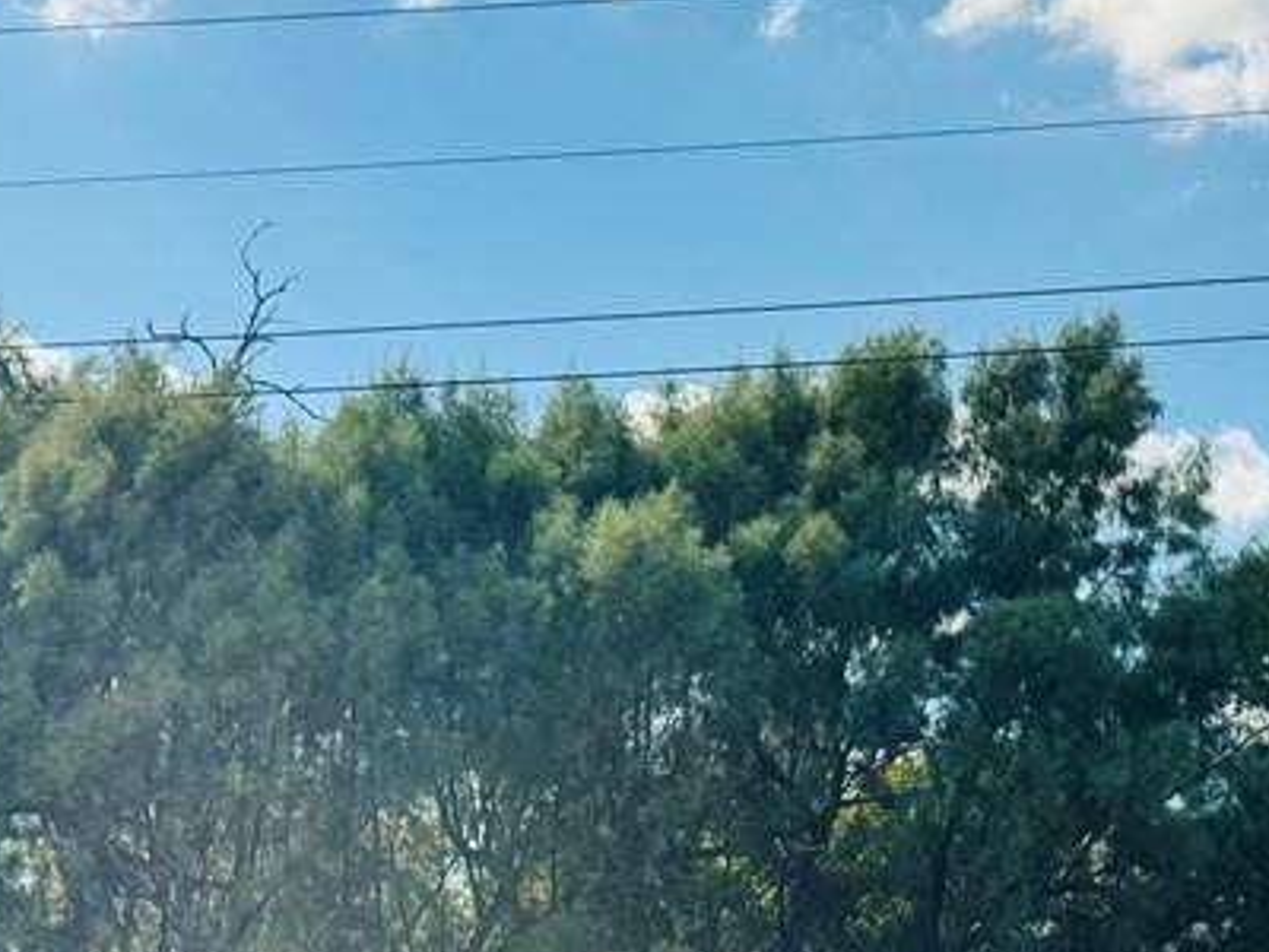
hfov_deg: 15.6
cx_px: 1374
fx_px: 4509
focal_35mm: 123
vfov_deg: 11.9
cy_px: 901
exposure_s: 1/4049
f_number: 1.78
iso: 64
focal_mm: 6.76
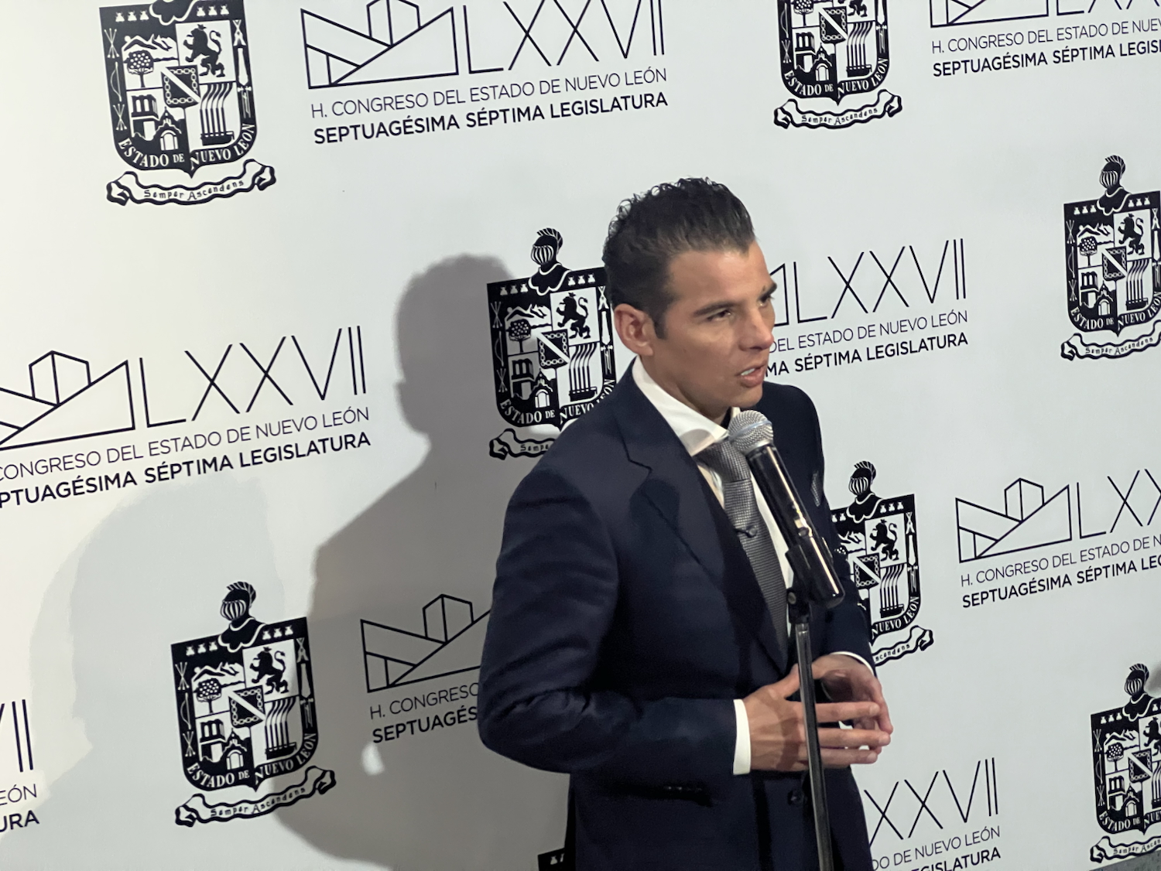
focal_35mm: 77
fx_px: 2583
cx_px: 580
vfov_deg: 19.1
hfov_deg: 25.3
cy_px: 436
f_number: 2.8
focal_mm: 9
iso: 500
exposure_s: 1/60
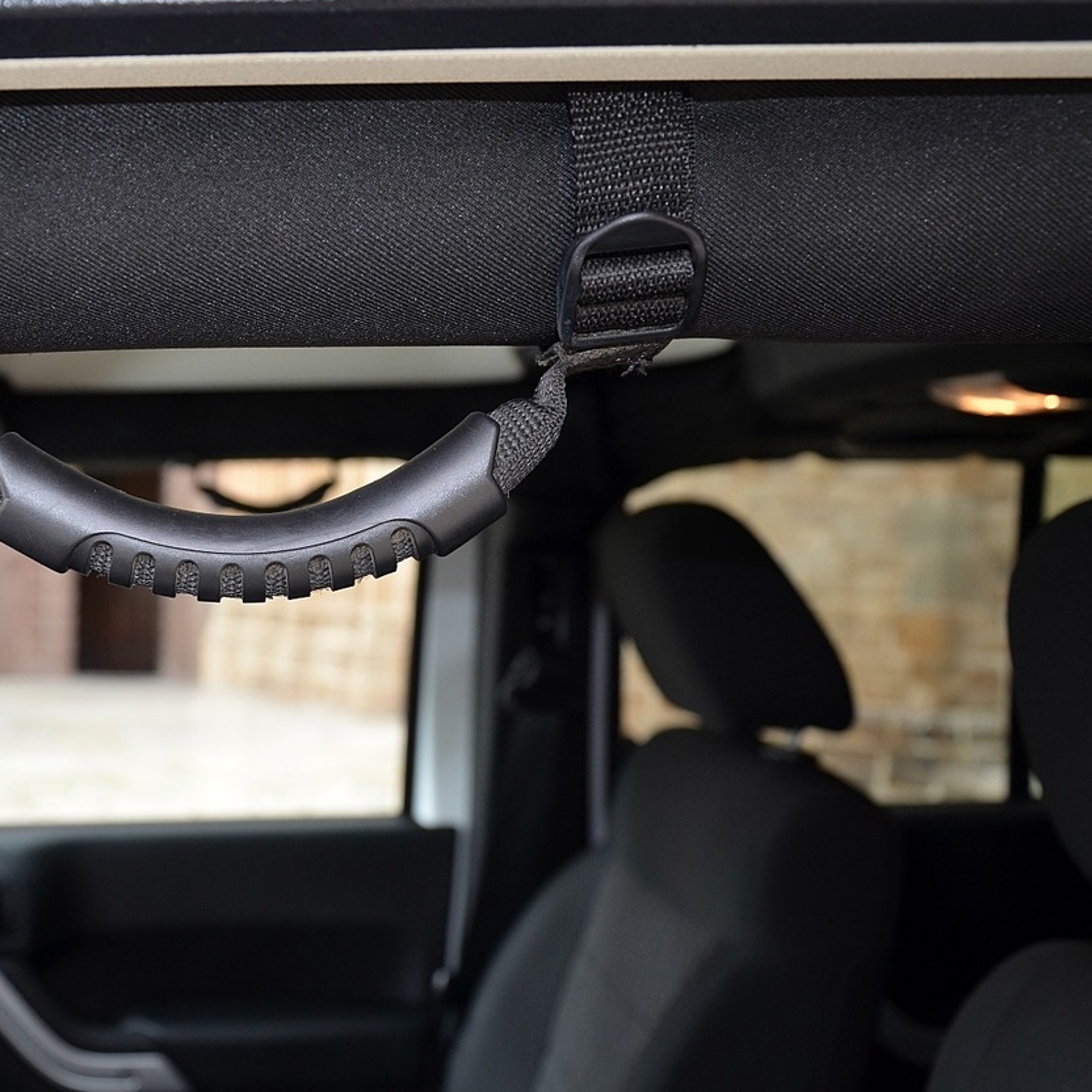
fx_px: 1677
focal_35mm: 47
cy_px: 538
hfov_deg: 35.2
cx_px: 262
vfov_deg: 36.1
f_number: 3.8
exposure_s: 1/125
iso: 280
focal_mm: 24
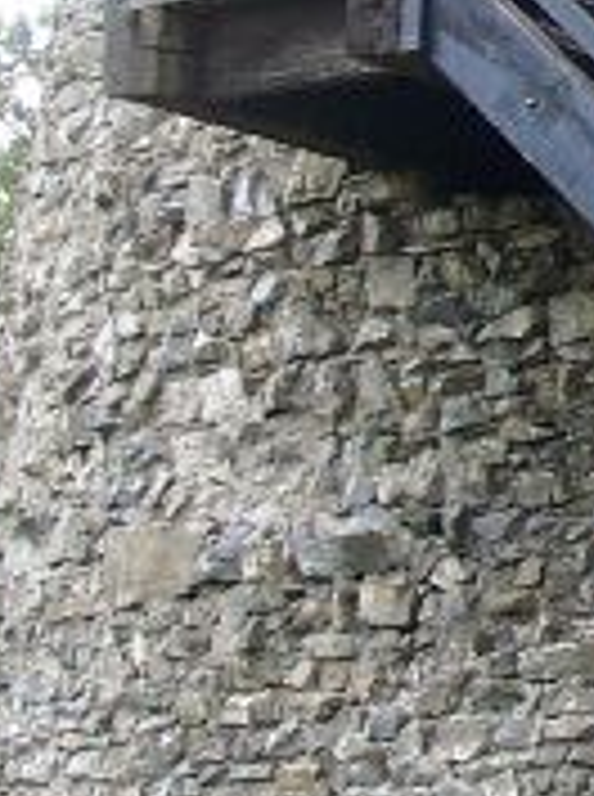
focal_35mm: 154
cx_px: 1220
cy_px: -45
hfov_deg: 9.0
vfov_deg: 12.7
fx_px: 3536
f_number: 4
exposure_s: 1/146
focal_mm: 7.13
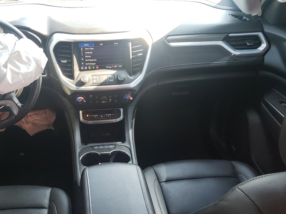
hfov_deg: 51.8
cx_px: 100
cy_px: 142
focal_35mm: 35
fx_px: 289
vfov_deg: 40.2
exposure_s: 1/100
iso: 86
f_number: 1.5
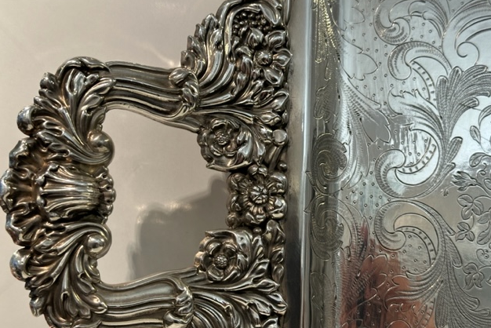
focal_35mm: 51
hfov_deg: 38.9
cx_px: 249
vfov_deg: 26.5
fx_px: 696
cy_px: 180
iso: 80
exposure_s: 1/50
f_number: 1.78
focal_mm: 6.86
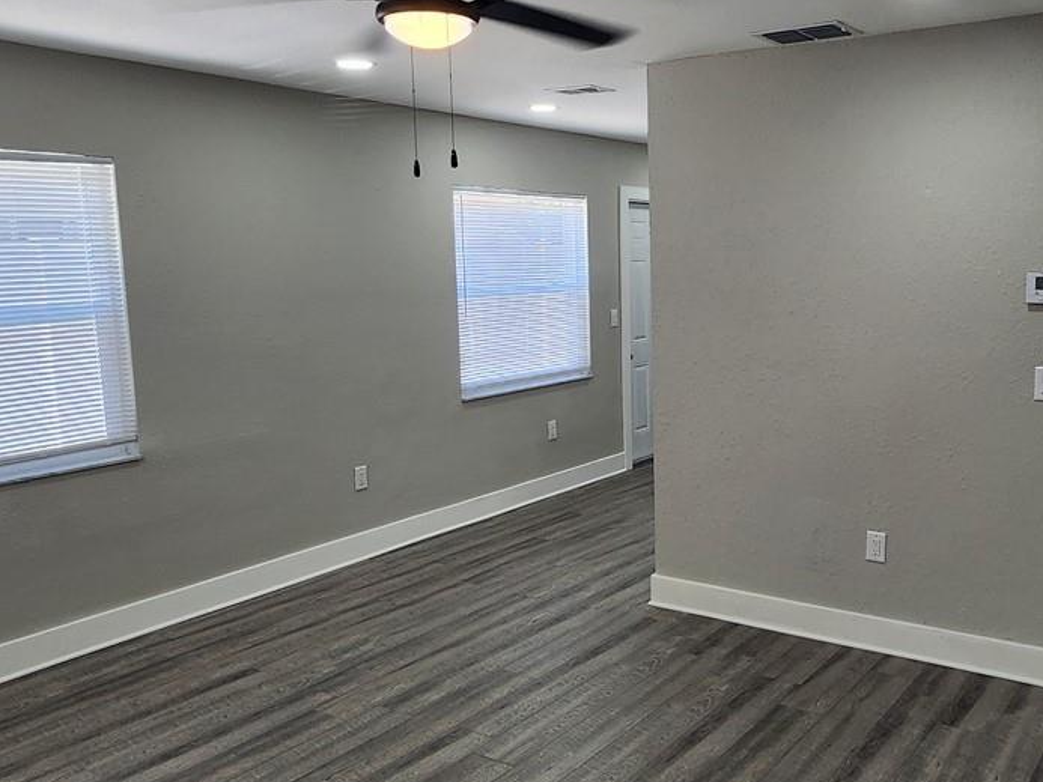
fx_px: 904
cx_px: 673
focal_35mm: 30
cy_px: 408
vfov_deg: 46.8
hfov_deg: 58.9
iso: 64
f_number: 2.2
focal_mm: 2.2
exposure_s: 1/60
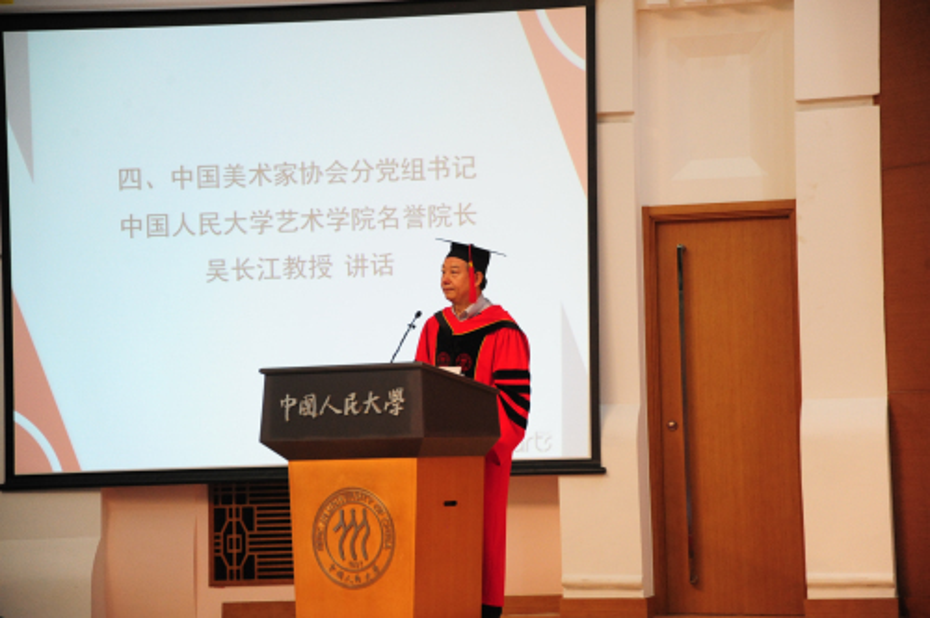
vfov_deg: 11.4
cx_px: 465
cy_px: 309
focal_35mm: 120
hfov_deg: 17.1
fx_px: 3096
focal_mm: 120
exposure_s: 1/160
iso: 3200
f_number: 6.3
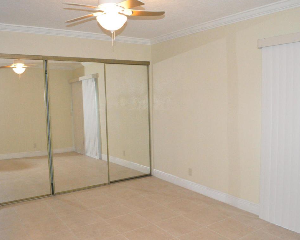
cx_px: 158
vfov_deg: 47.1
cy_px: 119
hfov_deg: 57.2
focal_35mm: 31
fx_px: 275
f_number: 7.1
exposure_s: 1/60
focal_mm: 18
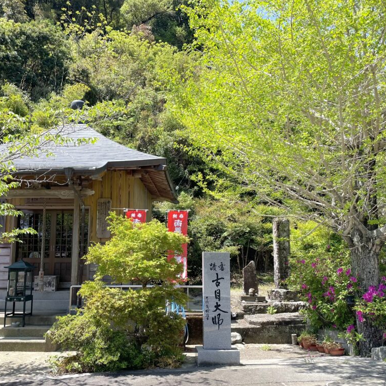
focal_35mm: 31
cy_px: 193
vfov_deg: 52.5
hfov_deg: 52.1
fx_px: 391
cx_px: 149
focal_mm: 4.2
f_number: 1.6
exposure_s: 1/1233
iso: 32
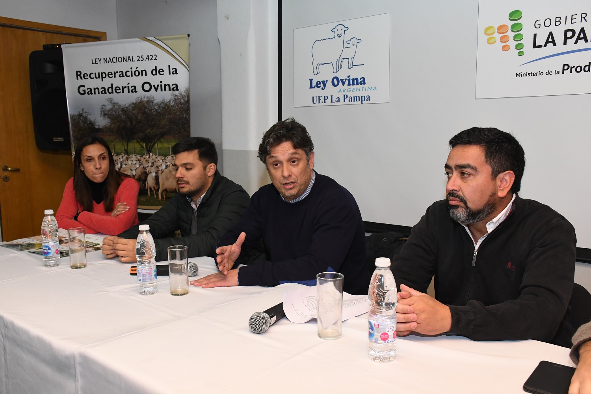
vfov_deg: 40.0
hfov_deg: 57.2
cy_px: 197
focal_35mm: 33
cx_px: 296
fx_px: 542
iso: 3200
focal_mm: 22
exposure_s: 1/200
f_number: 6.3
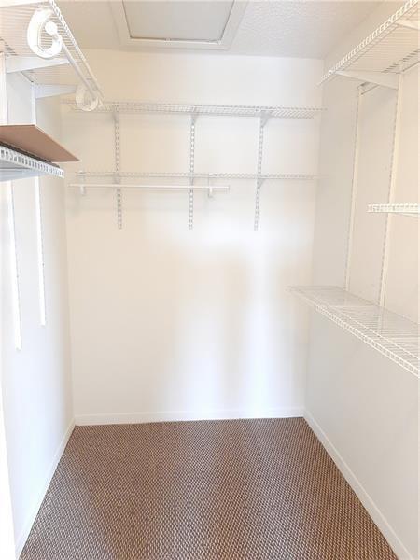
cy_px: 280
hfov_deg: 53.1
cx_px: 210
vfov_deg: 67.3
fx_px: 421
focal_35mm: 26
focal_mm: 3.93
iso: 320
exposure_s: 1/24
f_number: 1.7
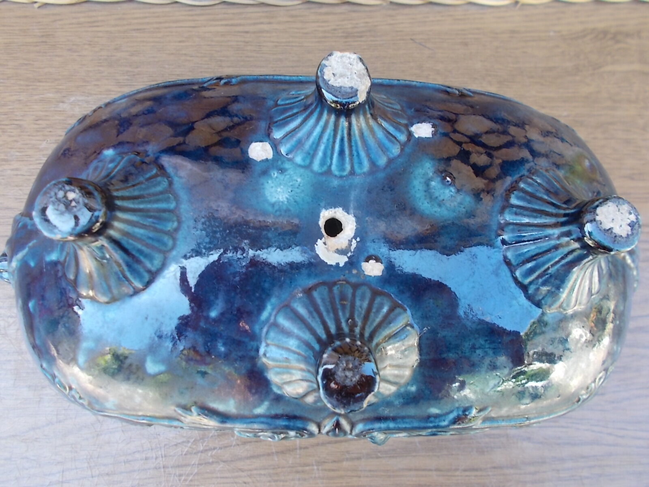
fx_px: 487
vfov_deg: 53.1
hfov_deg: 67.3
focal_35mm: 26
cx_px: 324
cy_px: 244
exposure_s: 1/40
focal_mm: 4.6
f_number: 3.2
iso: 80
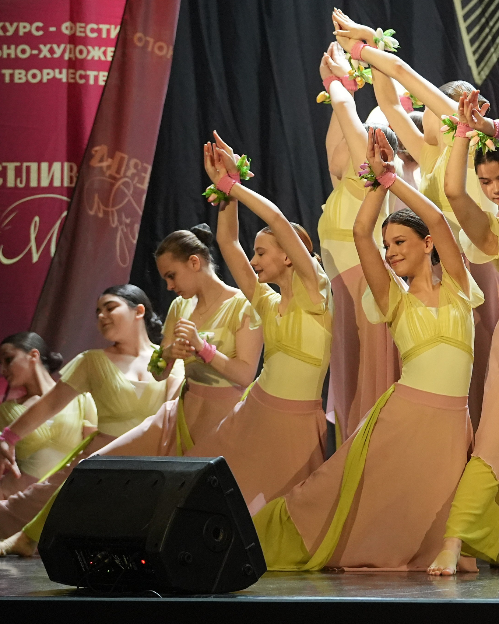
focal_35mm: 278
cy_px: 311
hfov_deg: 5.6
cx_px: 282
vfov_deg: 7.0
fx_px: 5133
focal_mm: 131
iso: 4000
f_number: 2.8
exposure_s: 1/400
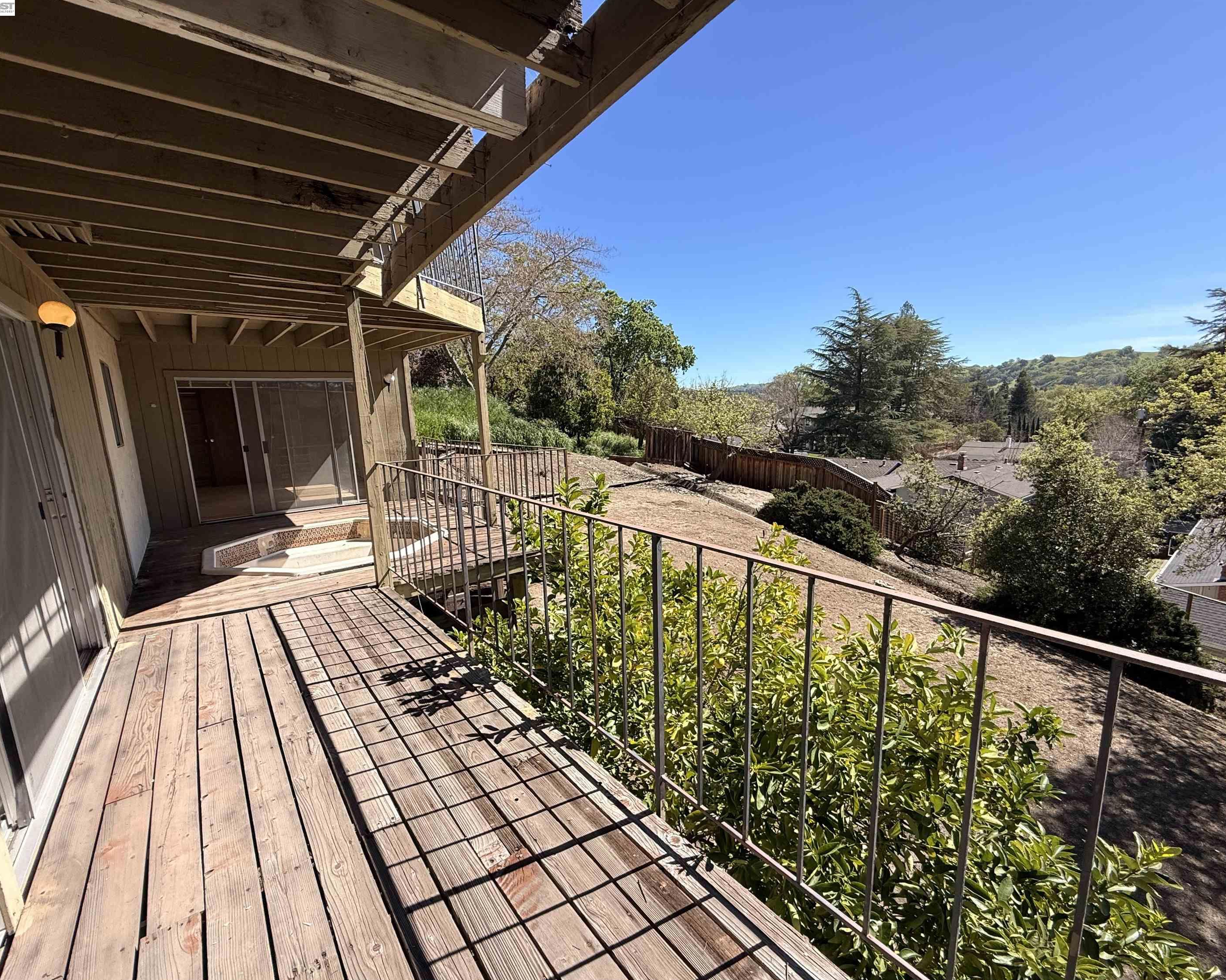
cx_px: 629
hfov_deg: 96.8
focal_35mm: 15
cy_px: 502
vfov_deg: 84.0
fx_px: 544
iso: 50
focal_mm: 2.22
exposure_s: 1/1167
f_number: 2.2
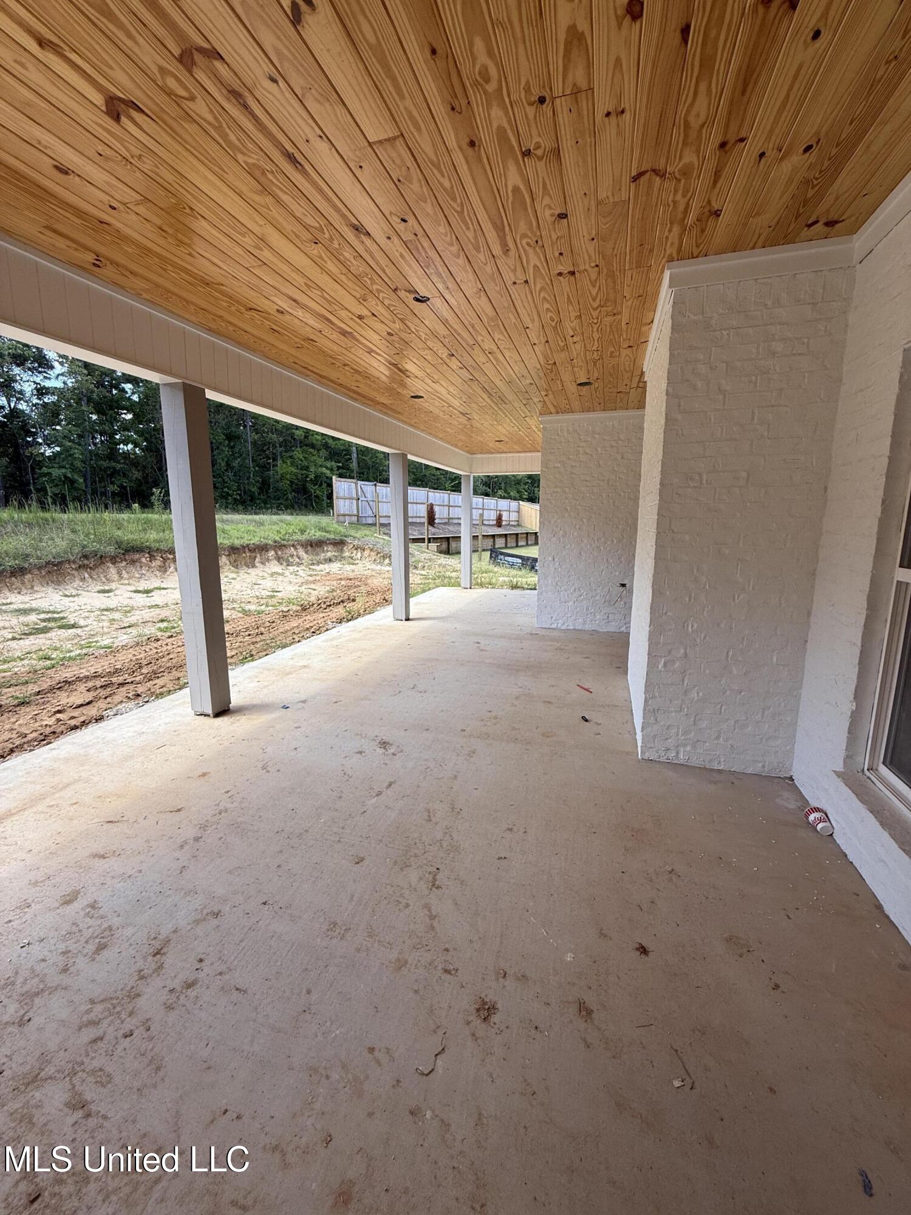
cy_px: 608
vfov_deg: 102.1
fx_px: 491
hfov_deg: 85.7
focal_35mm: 14
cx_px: 456
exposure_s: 1/514
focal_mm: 2.22
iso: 50
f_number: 2.2
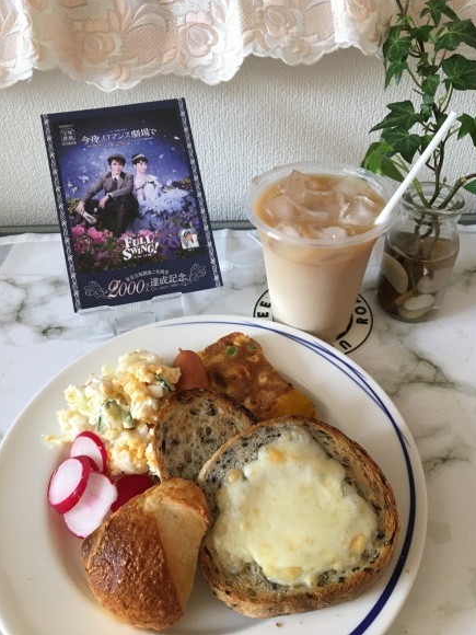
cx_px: 244
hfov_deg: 46.8
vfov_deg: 60.0
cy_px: 308
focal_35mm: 30
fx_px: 550
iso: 125
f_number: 2.2
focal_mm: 4.15
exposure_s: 1/30
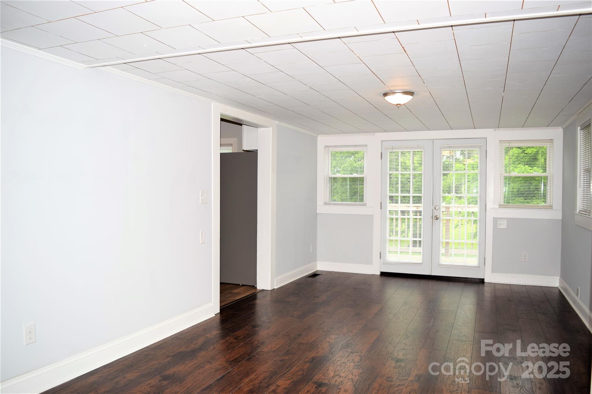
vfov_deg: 47.9
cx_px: 296
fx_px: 444
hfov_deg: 67.4
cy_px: 197
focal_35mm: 27
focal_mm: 18
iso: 100
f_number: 3.5
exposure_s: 1/60
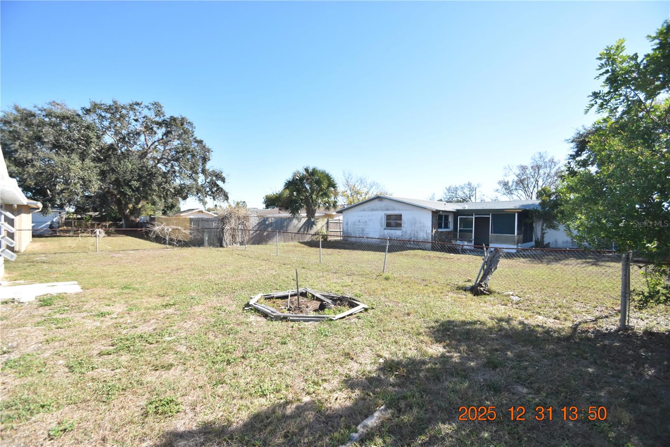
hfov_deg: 100.4
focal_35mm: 15
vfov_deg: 77.3
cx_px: 335
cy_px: 224
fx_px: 279
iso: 800
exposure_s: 1/3000
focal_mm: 10
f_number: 3.5
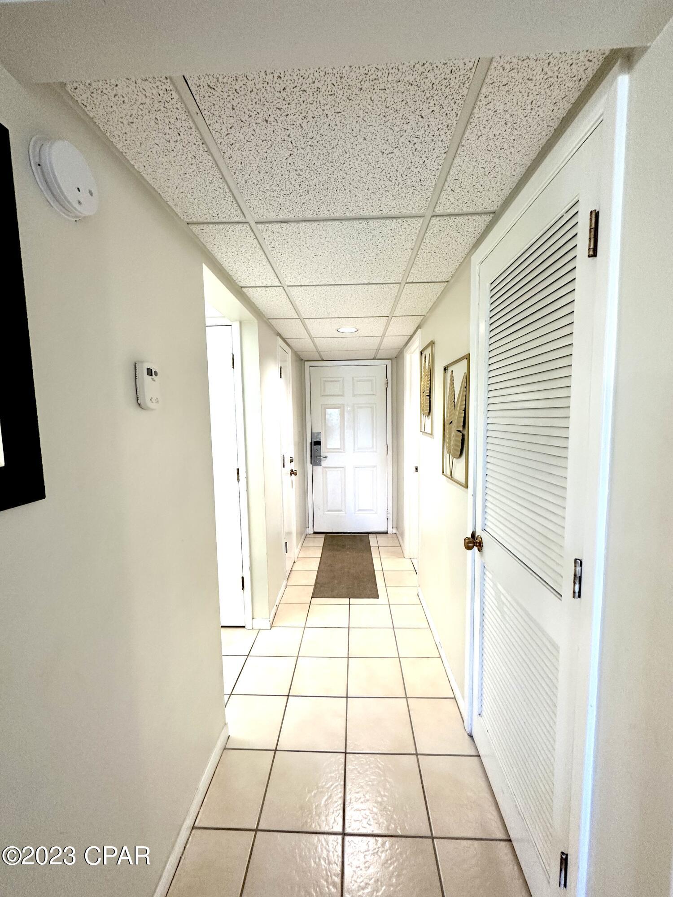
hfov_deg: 85.7
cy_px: 448
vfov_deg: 102.1
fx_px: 363
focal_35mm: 14
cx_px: 336
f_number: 2.2
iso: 200
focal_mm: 2.22
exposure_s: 1/60
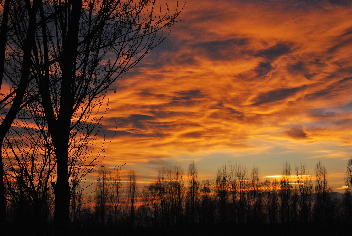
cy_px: 118
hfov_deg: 24.6
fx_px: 808
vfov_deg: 16.6
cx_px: 176
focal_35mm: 82
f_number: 5
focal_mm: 55
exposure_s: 1/800
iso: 800
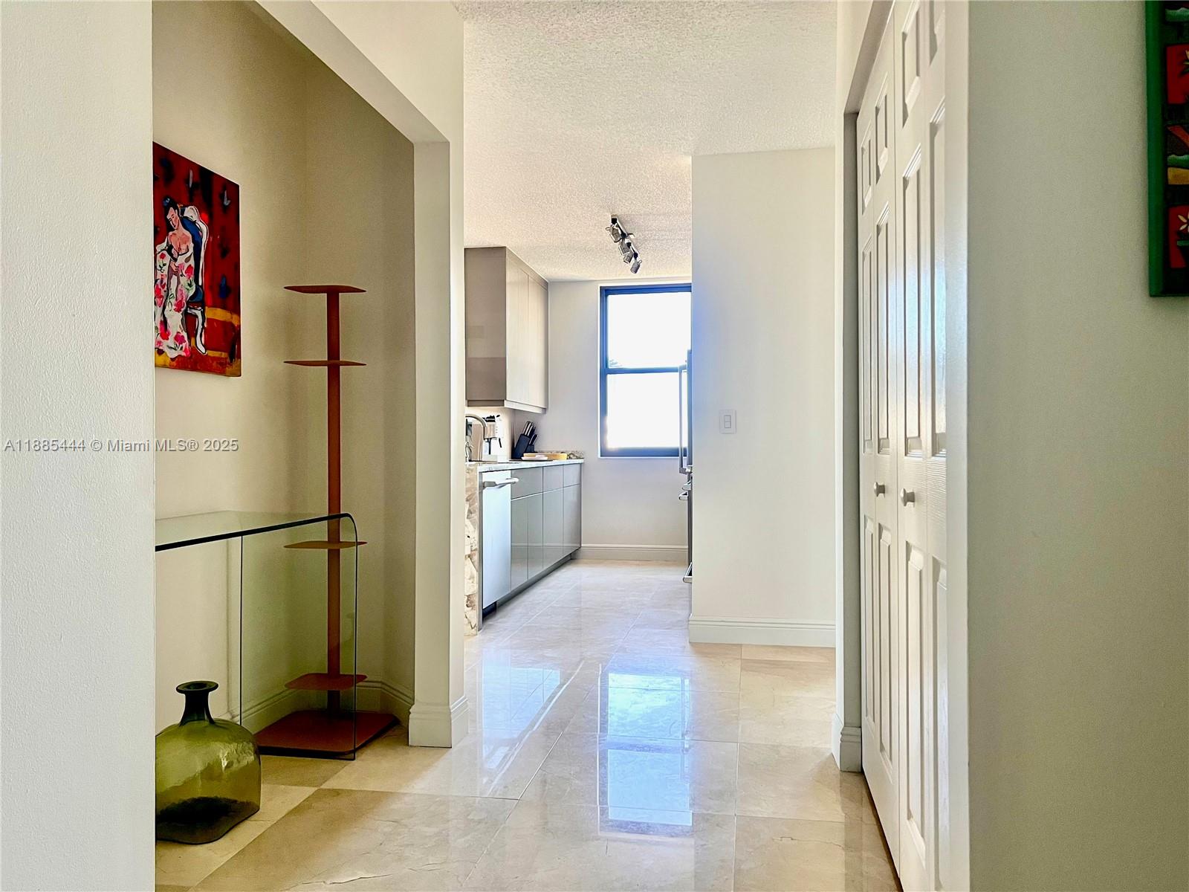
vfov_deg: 53.1
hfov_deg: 67.3
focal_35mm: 26
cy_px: 446
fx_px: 893
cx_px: 594
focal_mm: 5.7
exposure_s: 1/91
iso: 125
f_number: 1.5
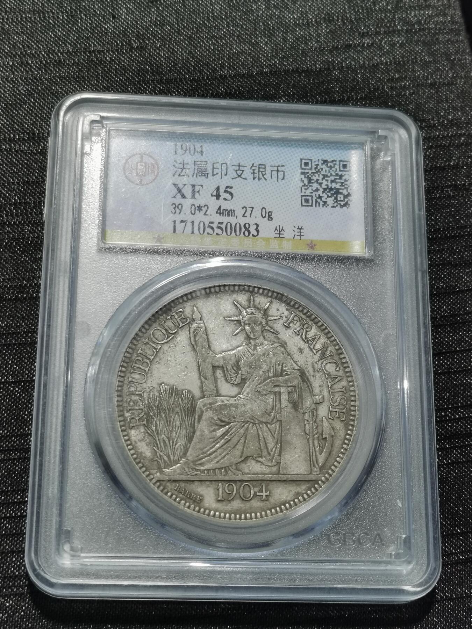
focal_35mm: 62
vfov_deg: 31.2
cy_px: 314
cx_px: 236
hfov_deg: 23.7
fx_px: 1127
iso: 80
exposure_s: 1/100
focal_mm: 5.58
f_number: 1.8
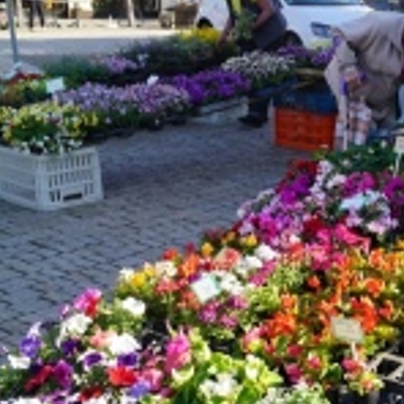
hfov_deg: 24.7
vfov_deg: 27.7
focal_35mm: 62
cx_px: 500
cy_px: 171
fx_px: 819
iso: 100
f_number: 7.1
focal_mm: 18
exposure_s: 1/100
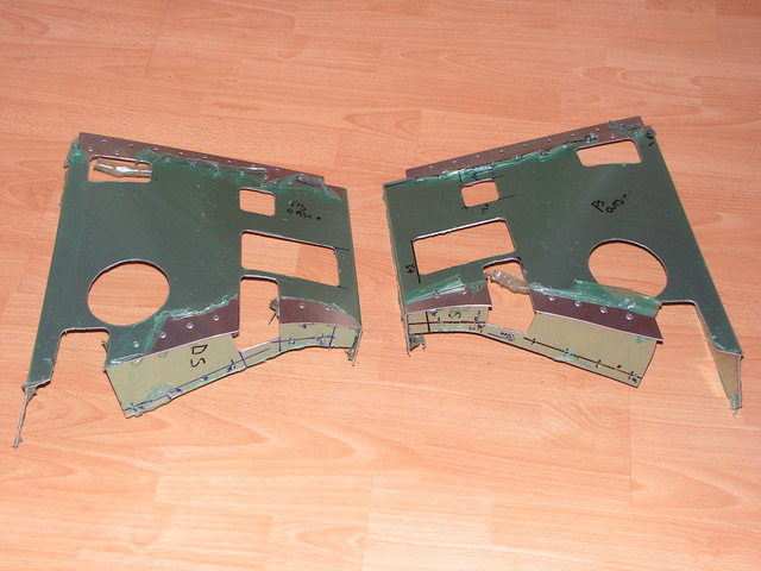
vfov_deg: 27.5
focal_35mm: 53
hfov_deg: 36.2
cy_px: 286
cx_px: 380
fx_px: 1165
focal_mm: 8.9
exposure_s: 1/60
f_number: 3.2
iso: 200
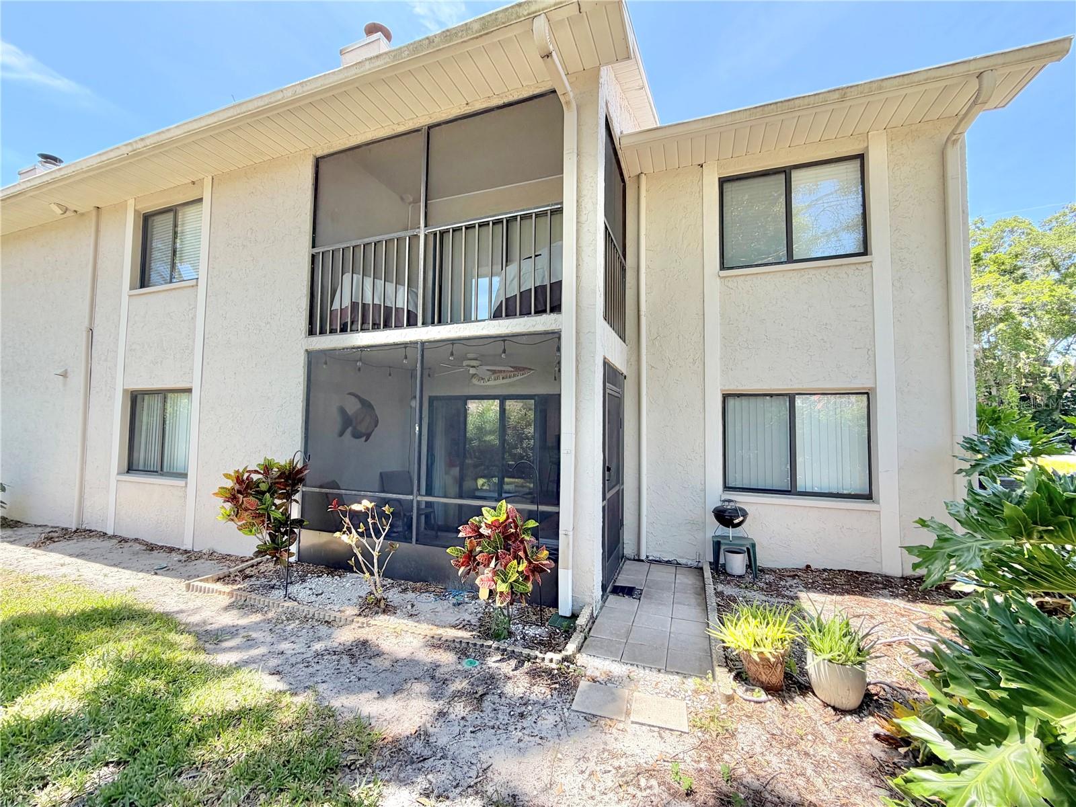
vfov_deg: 85.7
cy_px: 404
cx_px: 538
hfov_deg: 102.1
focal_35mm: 14
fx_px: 435
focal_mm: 2.22
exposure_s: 1/228
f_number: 2.2
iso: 40
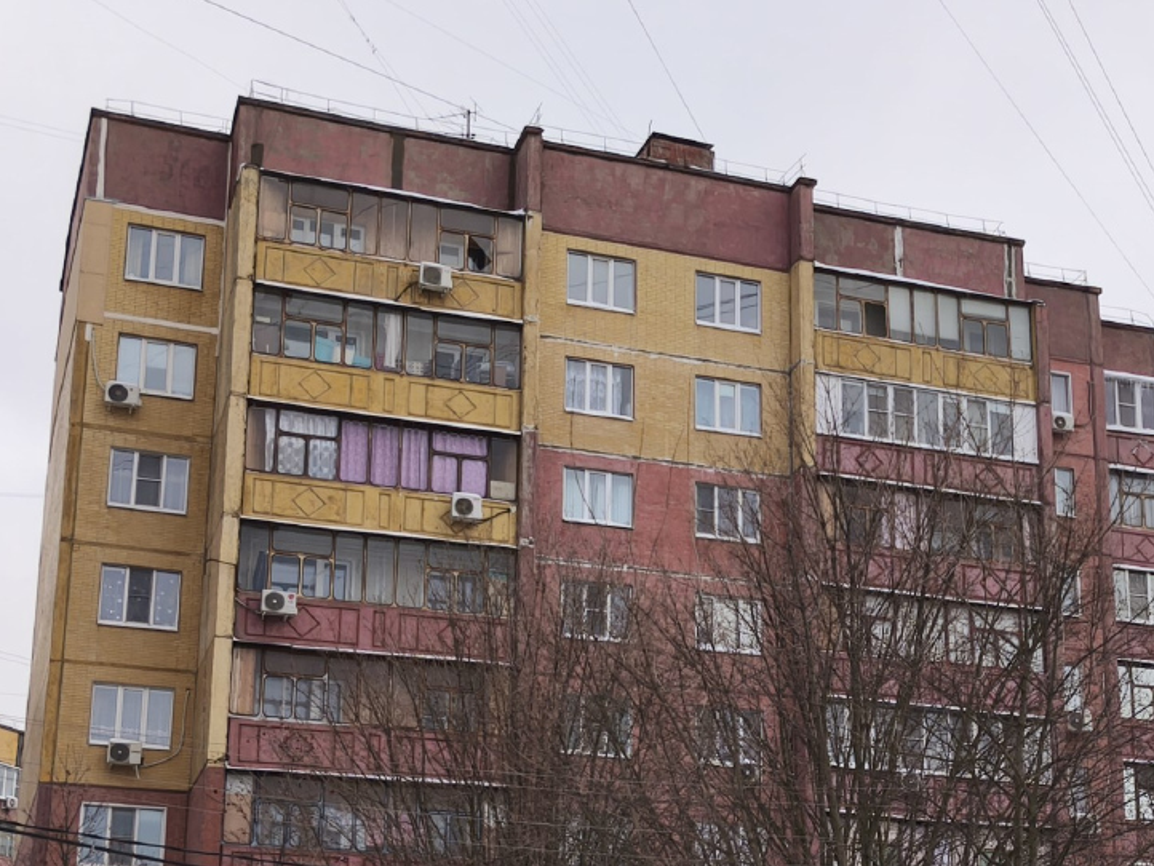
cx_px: 828
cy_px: 630
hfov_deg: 30.3
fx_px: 2101
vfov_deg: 23.1
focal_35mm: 63
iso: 80
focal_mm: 5.35
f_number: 1.7
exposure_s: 1/1126
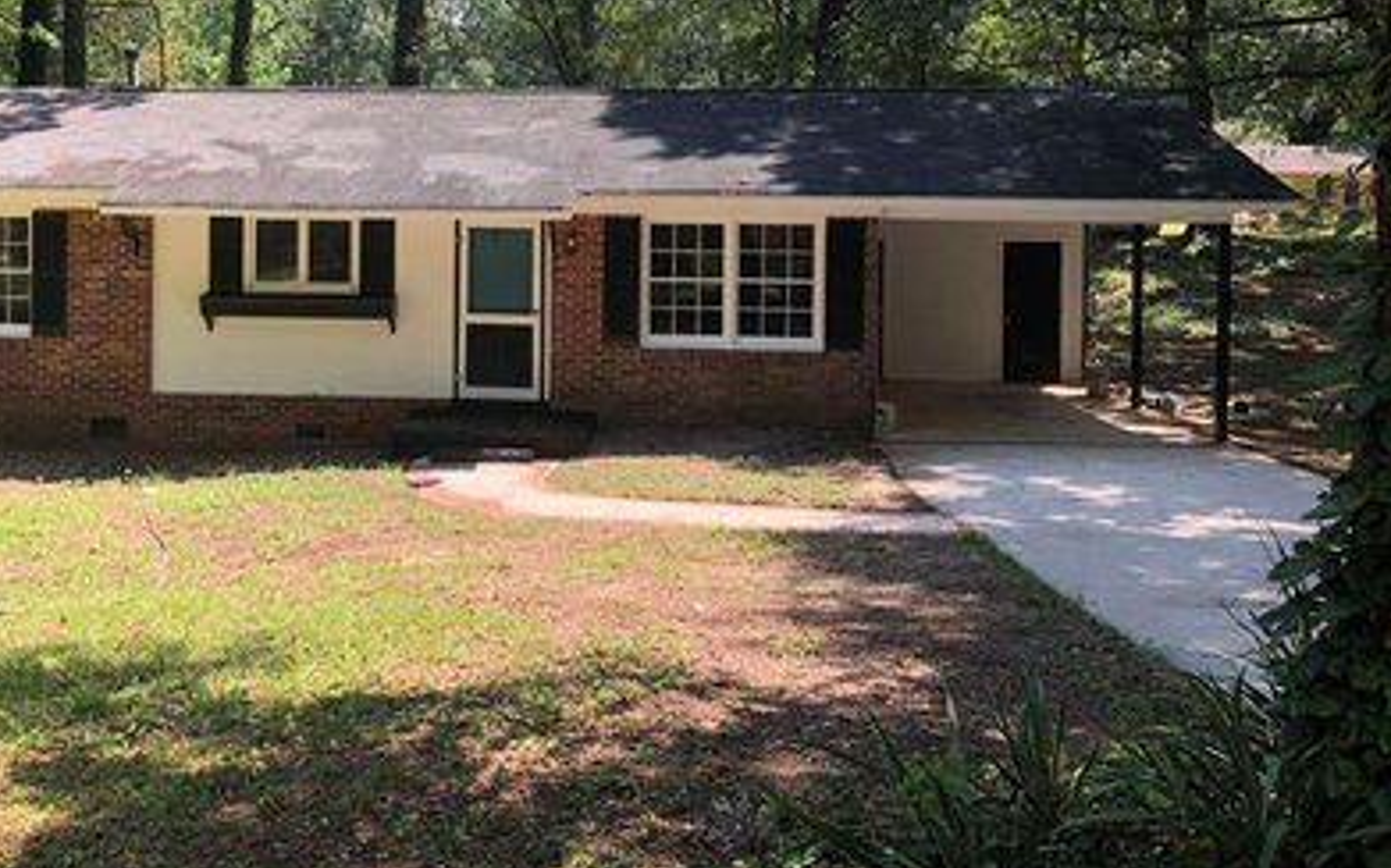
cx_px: 519
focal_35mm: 38
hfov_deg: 51.0
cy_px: 265
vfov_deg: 33.2
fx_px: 1440
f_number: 1.8
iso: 20
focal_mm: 3.99
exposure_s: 1/400
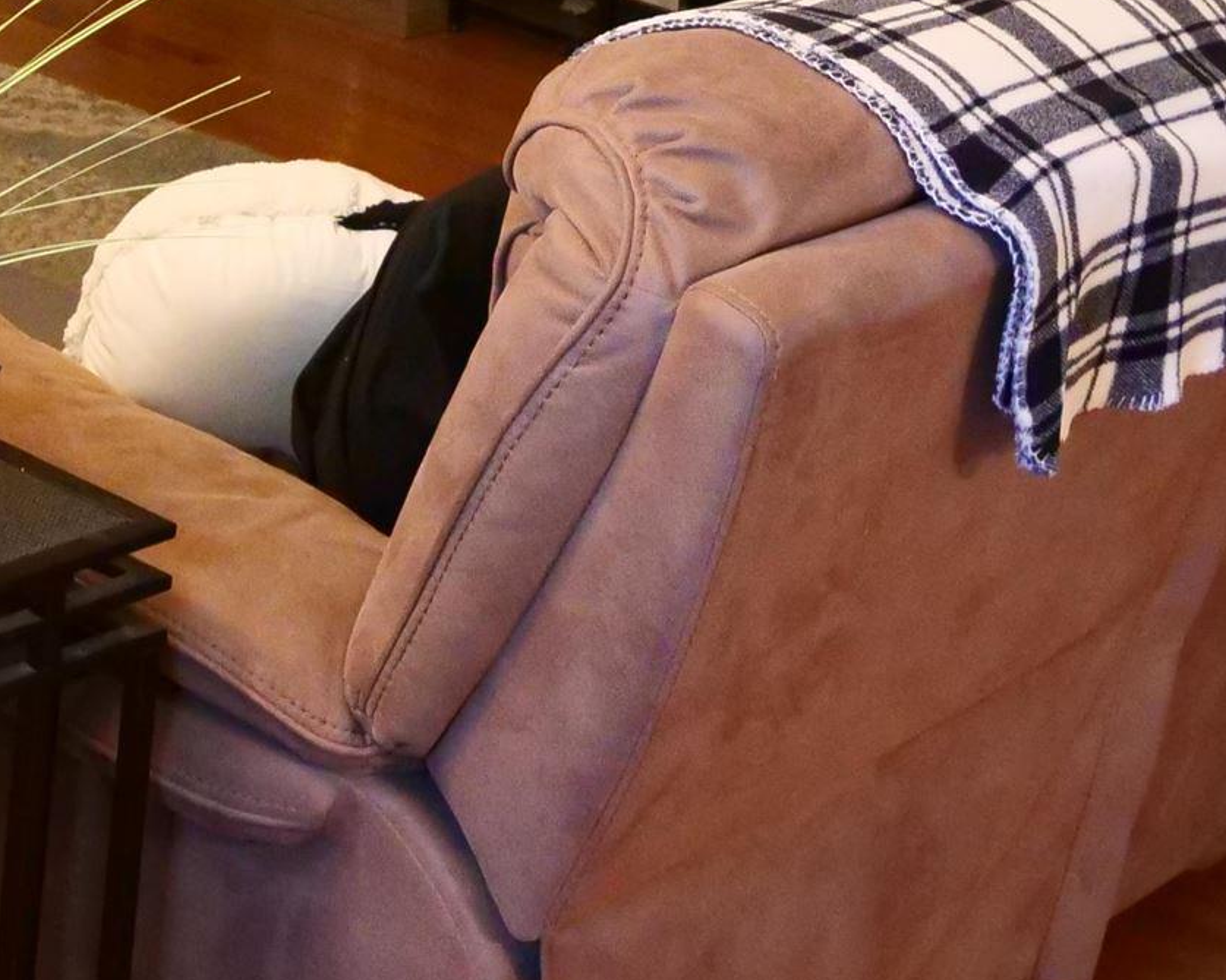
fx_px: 3119
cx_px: 558
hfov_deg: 22.2
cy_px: -417
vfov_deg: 16.5
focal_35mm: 86
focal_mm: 12
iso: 3200
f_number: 3.5
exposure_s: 1/30
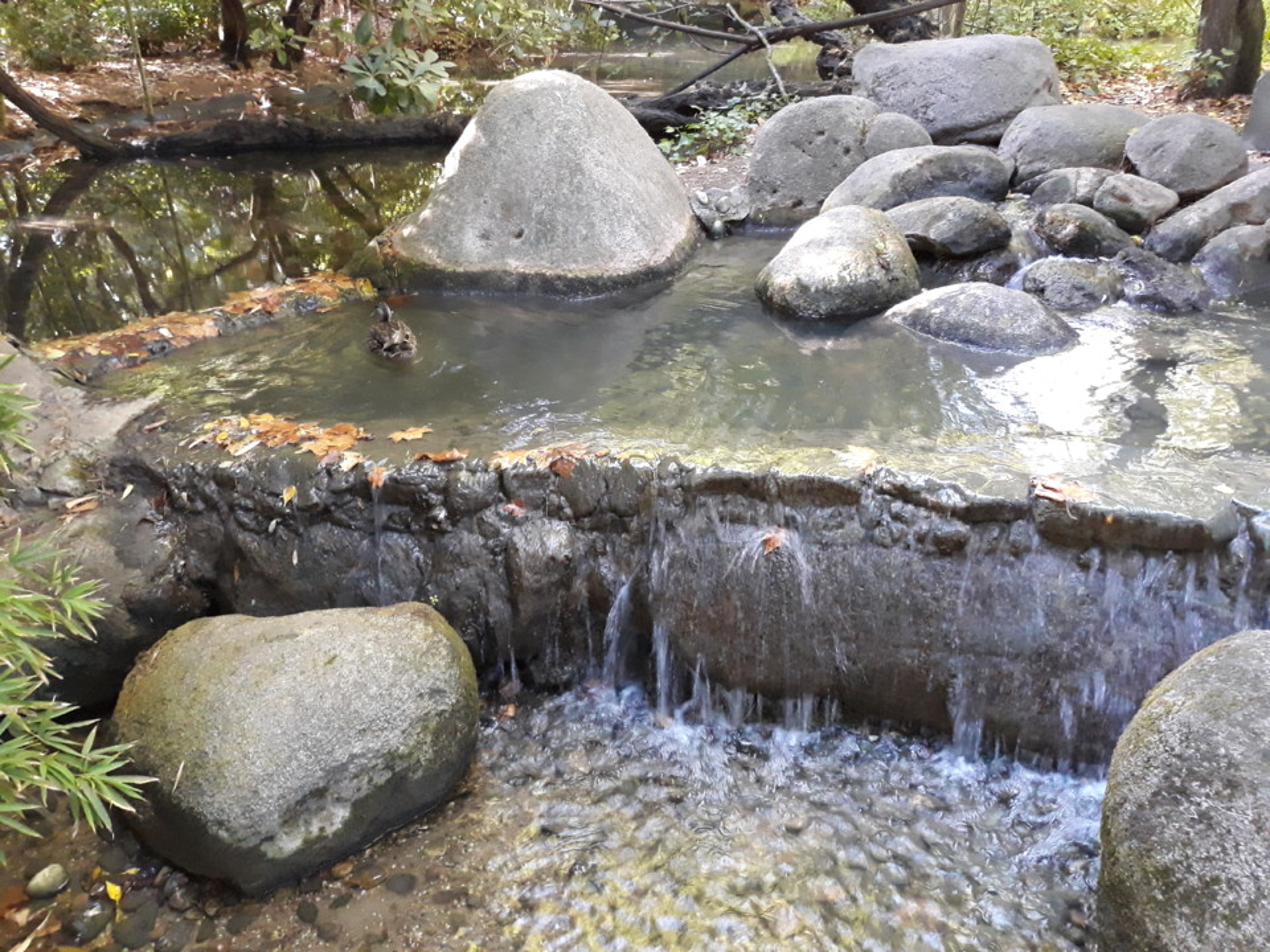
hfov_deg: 65.3
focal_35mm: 27
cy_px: 476
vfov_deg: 51.4
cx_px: 635
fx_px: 991
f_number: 1.7
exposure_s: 1/25
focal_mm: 3.71
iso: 400
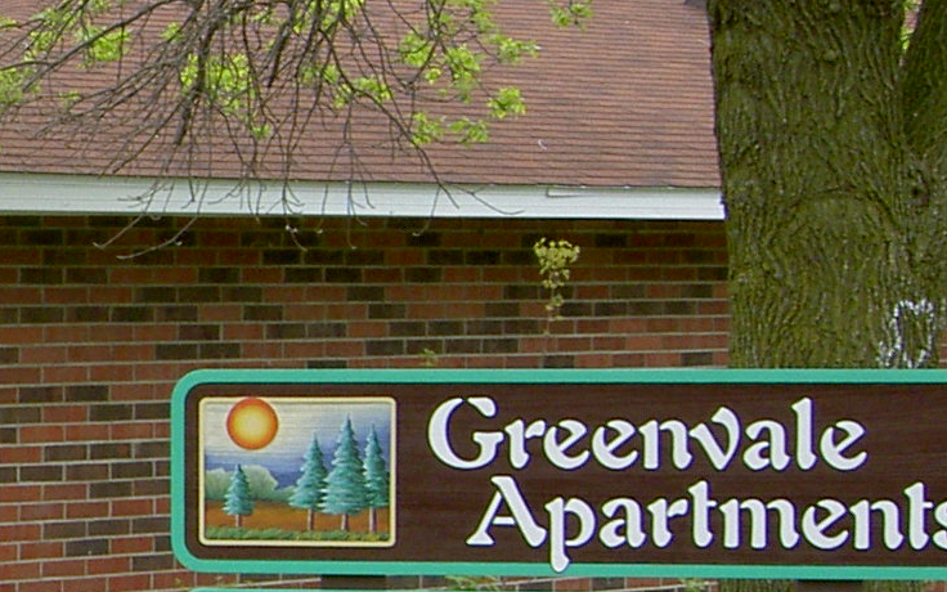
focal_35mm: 127
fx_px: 3278
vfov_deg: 10.3
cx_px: -399
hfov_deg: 15.4
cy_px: 385
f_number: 4.7
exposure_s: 1/100
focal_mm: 5.6
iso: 50
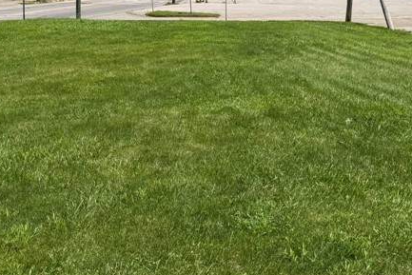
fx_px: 675
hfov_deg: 33.8
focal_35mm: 59
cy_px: 38
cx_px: 170
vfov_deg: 22.6
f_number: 1.78
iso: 80
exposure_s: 1/5714
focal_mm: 6.76
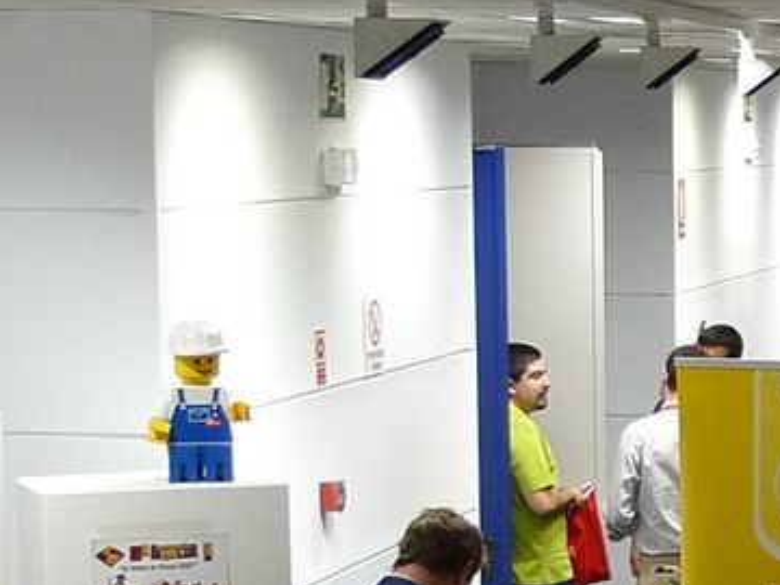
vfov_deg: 10.0
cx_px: 1045
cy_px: 666
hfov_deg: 13.0
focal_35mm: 146
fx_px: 3290
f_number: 2.2
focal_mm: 6.8
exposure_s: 1/20
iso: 200
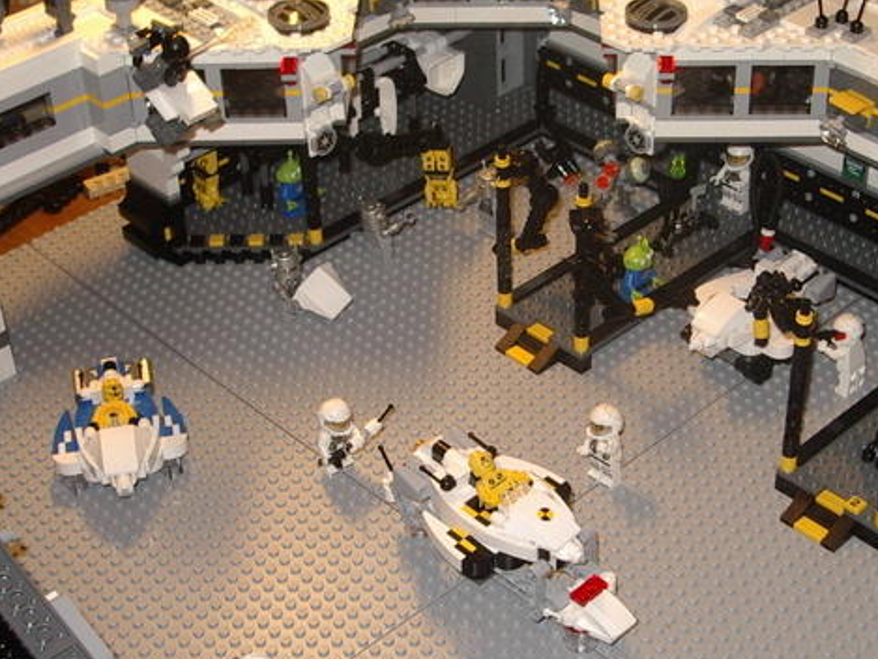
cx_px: 535
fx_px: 1801
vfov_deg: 20.7
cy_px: 354
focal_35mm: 71
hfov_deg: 27.3
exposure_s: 1/60
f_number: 3
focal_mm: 7.8
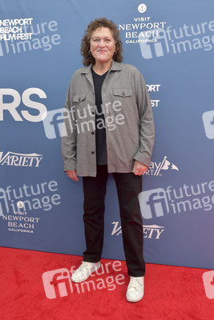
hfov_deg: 43.6
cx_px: 107
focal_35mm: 30
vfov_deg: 61.9
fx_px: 267
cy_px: 160
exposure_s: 1/250
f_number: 7.1
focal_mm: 30
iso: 250
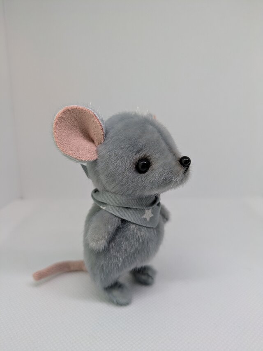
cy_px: 176
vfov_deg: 69.4
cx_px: 132
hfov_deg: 54.9
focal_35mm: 25
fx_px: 253
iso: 56
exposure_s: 1/157
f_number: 1.89
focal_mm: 5.43
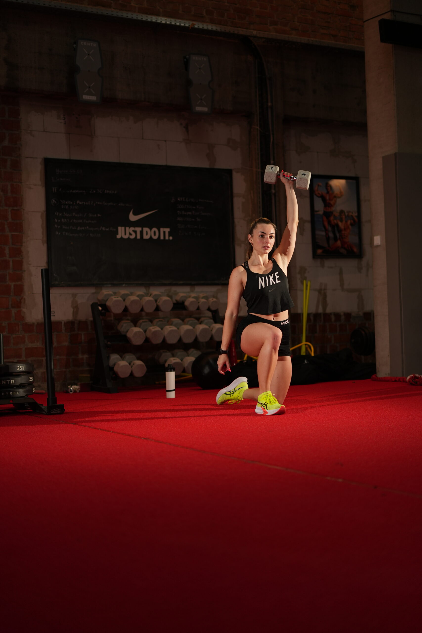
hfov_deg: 27.0
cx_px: 211
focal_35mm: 50
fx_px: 879
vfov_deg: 39.6
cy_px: 316
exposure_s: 1/250
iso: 320
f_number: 1.8
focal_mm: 50
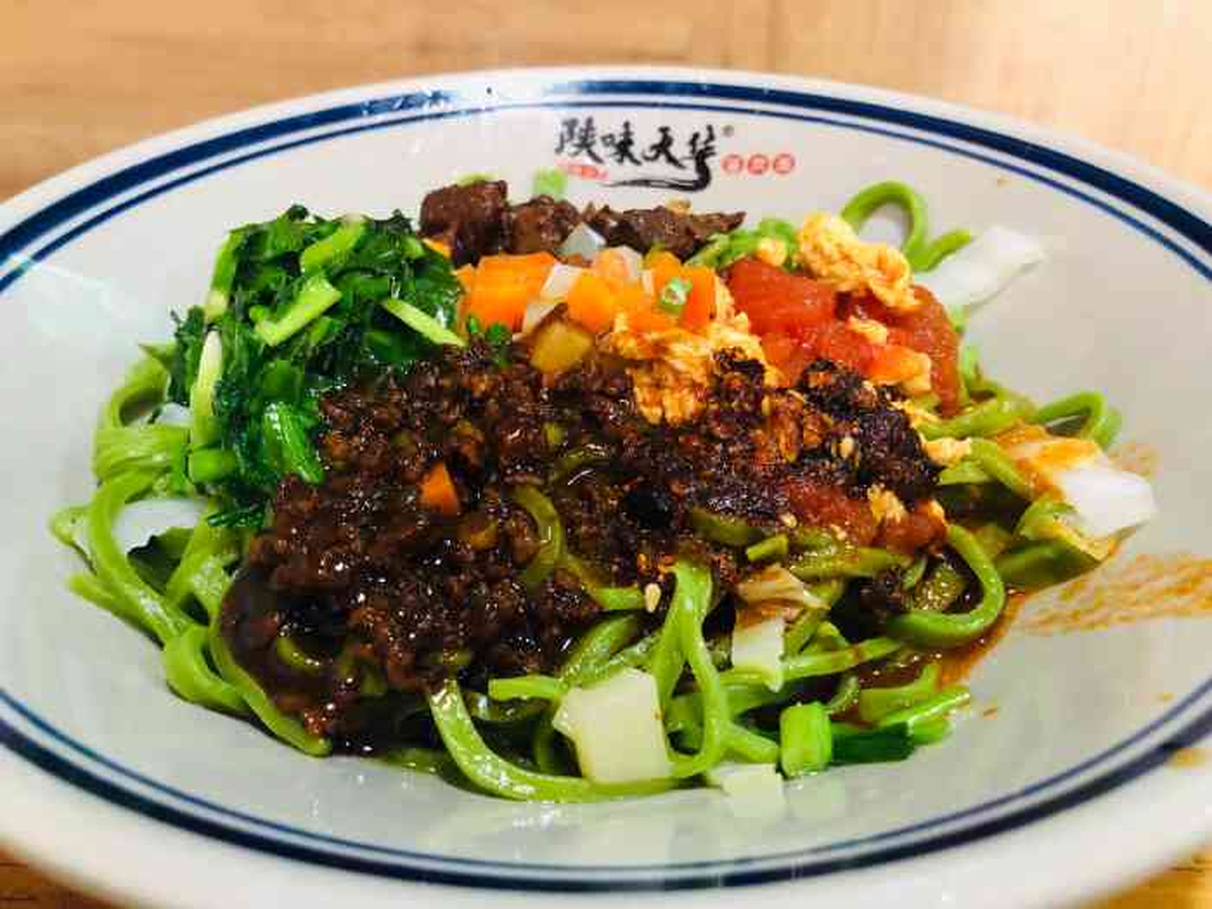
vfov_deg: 49.7
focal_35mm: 28
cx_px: 606
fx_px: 980
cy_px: 454
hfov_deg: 63.4
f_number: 1.8
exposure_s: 1/17
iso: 100
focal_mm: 4
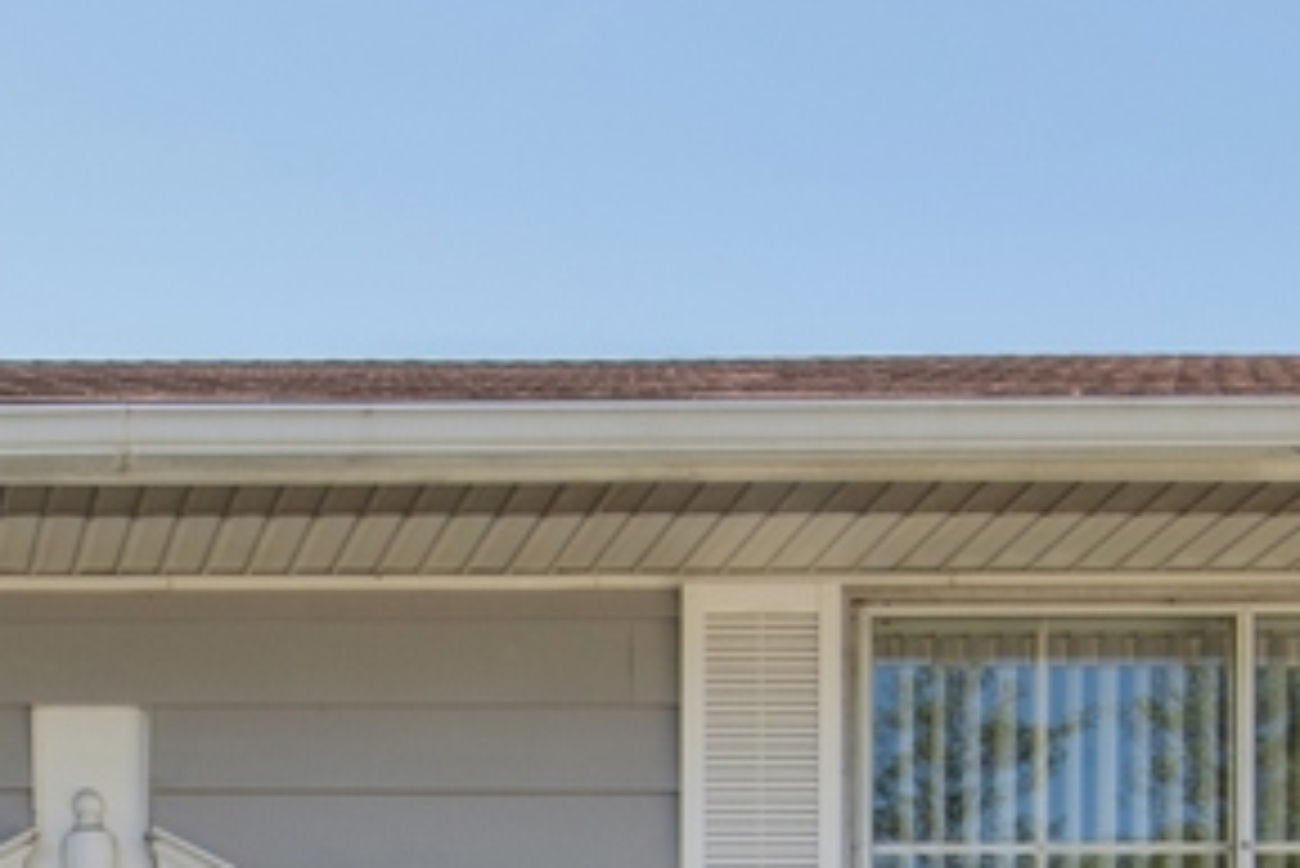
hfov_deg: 21.8
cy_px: 1399
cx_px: -382
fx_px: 3035
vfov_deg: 14.8
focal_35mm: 84
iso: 200
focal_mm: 15
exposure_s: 1/100
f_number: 11
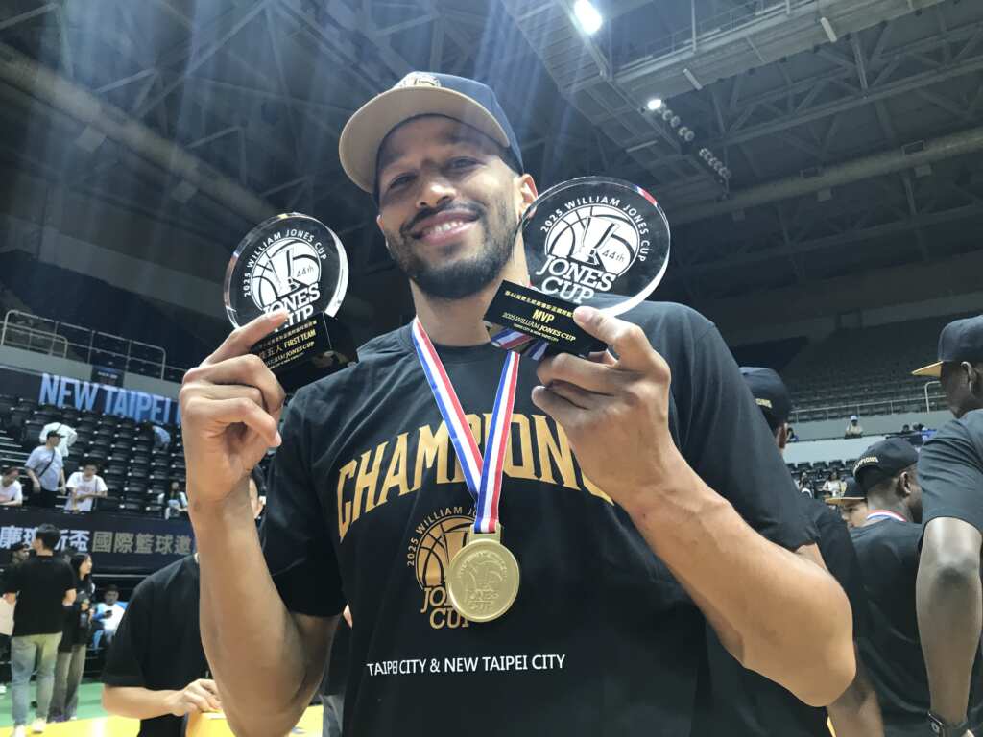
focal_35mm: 28
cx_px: 492
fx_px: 795
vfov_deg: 49.7
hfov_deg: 63.4
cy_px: 368
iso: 32
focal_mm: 3.99
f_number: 1.8
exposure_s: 1/30
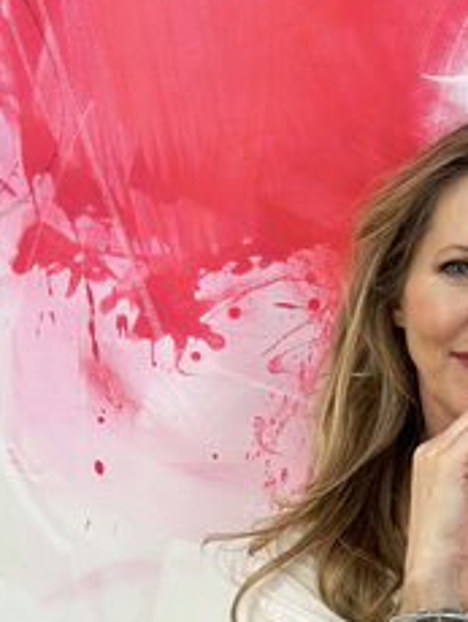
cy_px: 341
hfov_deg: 11.7
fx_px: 2249
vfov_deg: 15.7
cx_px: 549
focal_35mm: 125
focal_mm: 6.86
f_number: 1.78
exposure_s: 1/100
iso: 80
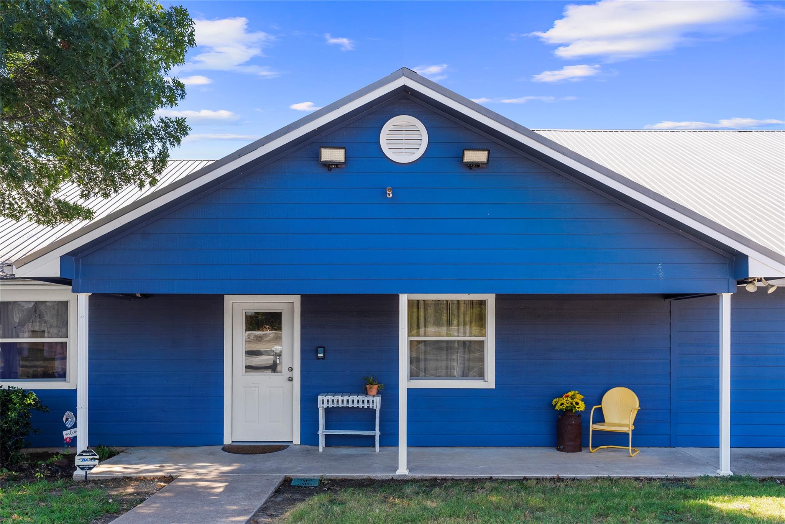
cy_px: 262
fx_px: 654
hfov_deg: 61.9
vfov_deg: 43.6
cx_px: 392
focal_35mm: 30
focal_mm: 30
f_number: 8
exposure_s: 1/40
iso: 200
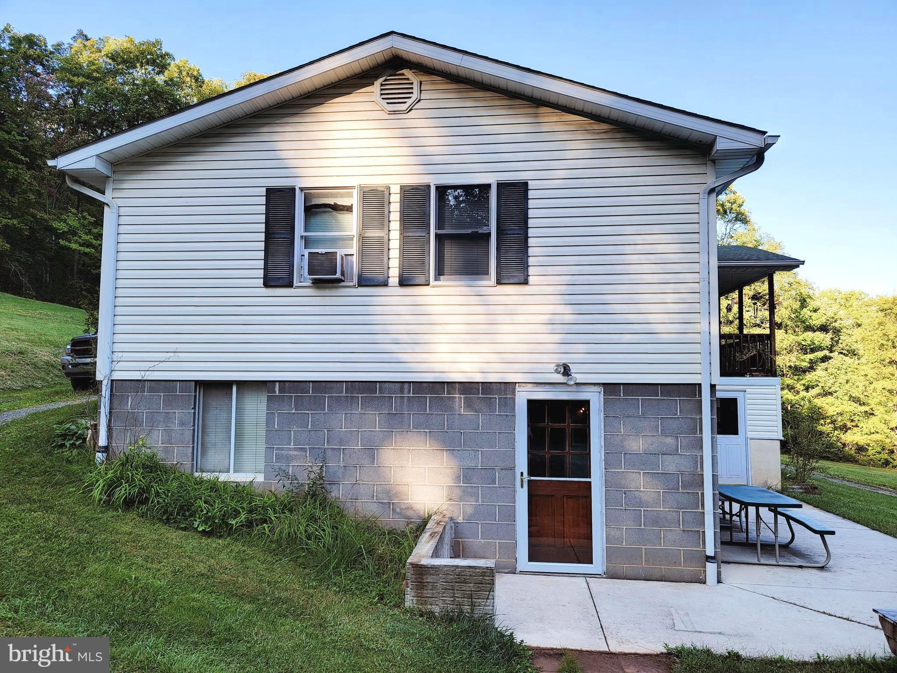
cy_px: 336
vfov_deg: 56.8
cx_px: 448
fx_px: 622
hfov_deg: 71.6
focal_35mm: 24
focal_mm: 6.7
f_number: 1.8
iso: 16
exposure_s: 1/208
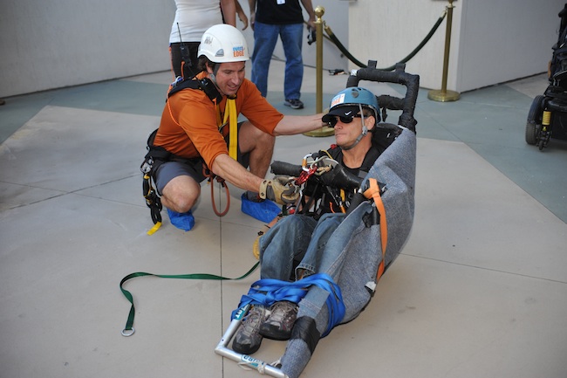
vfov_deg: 37.8
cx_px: 284
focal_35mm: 35
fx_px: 551
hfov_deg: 54.4
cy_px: 189
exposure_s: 1/1250
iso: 800
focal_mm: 35
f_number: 2.8
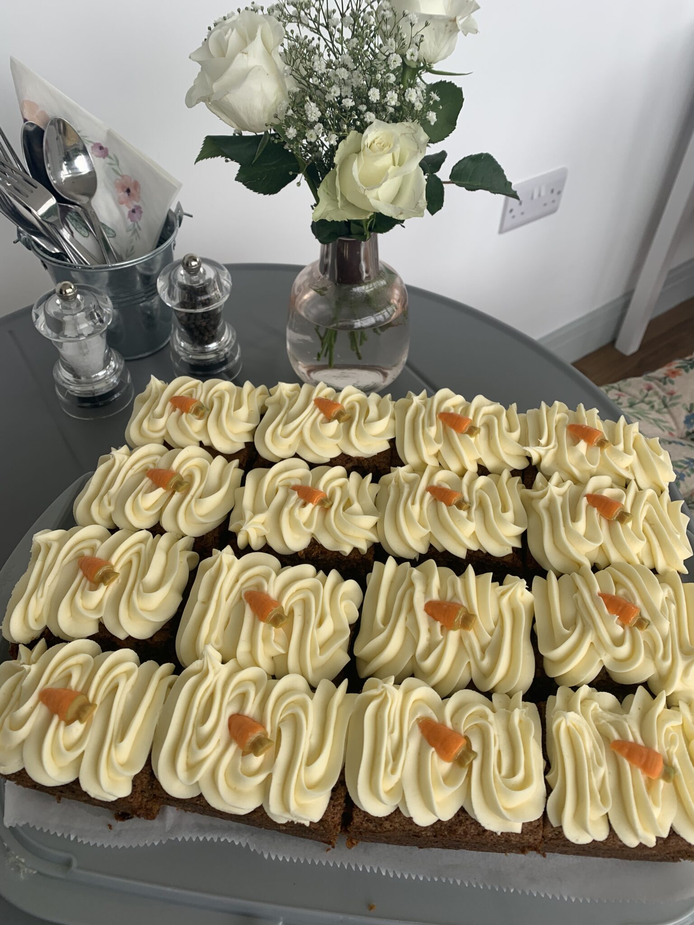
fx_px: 695
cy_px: 462
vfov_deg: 67.3
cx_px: 347
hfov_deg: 53.1
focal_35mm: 26
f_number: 1.8
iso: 25
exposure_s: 1/274
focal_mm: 4.25
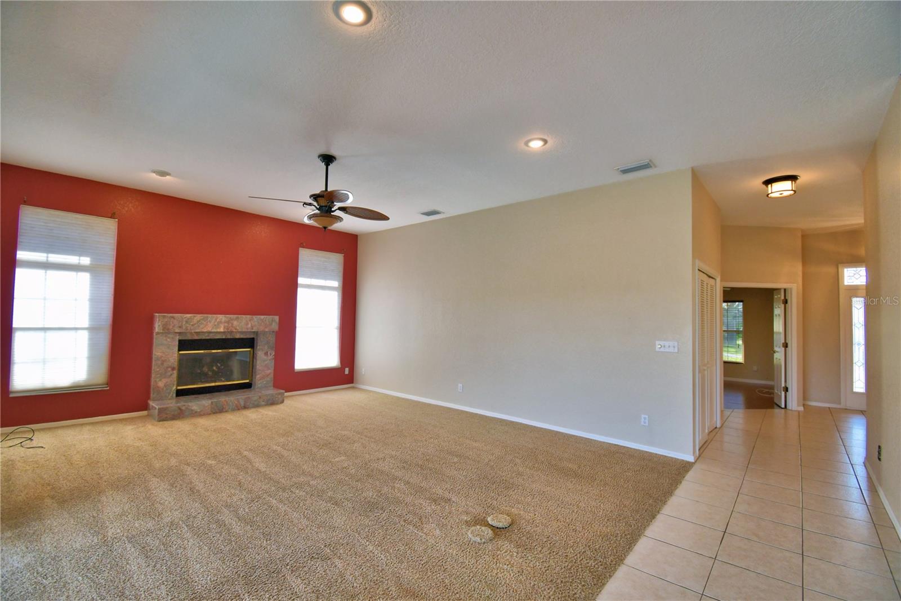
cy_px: 300
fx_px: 375
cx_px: 450
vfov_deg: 77.3
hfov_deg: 100.4
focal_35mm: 15
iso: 360
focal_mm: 10
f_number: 4.5
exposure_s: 1/125
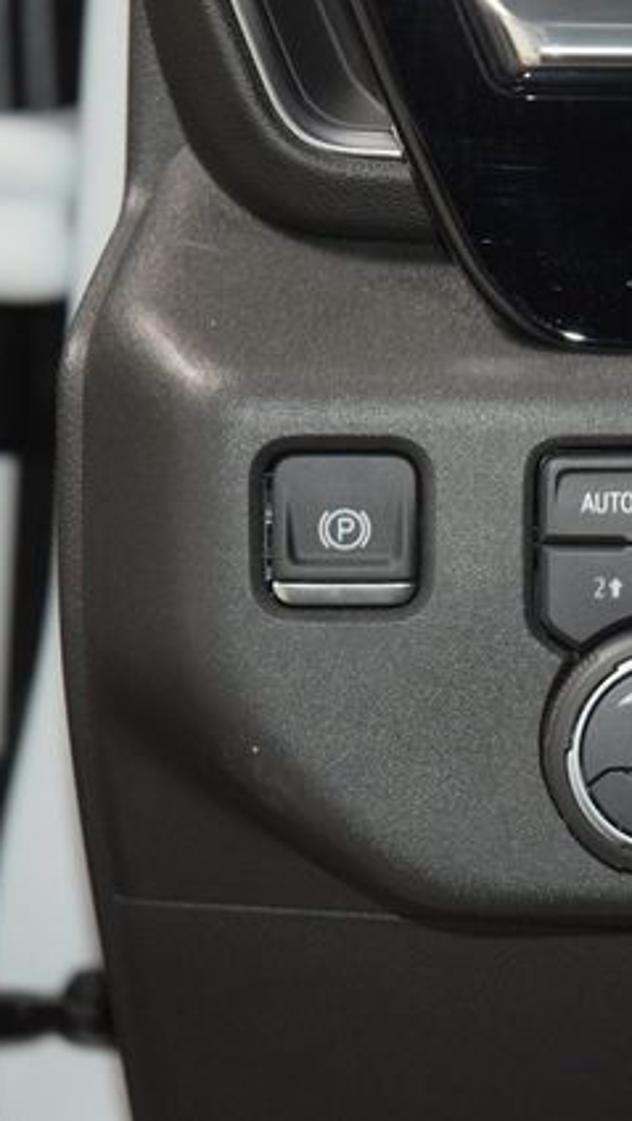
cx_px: 685
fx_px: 4938
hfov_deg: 7.3
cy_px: 559
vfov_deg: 13.0
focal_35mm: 166
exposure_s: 1/60
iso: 2500
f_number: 4.5
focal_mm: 70
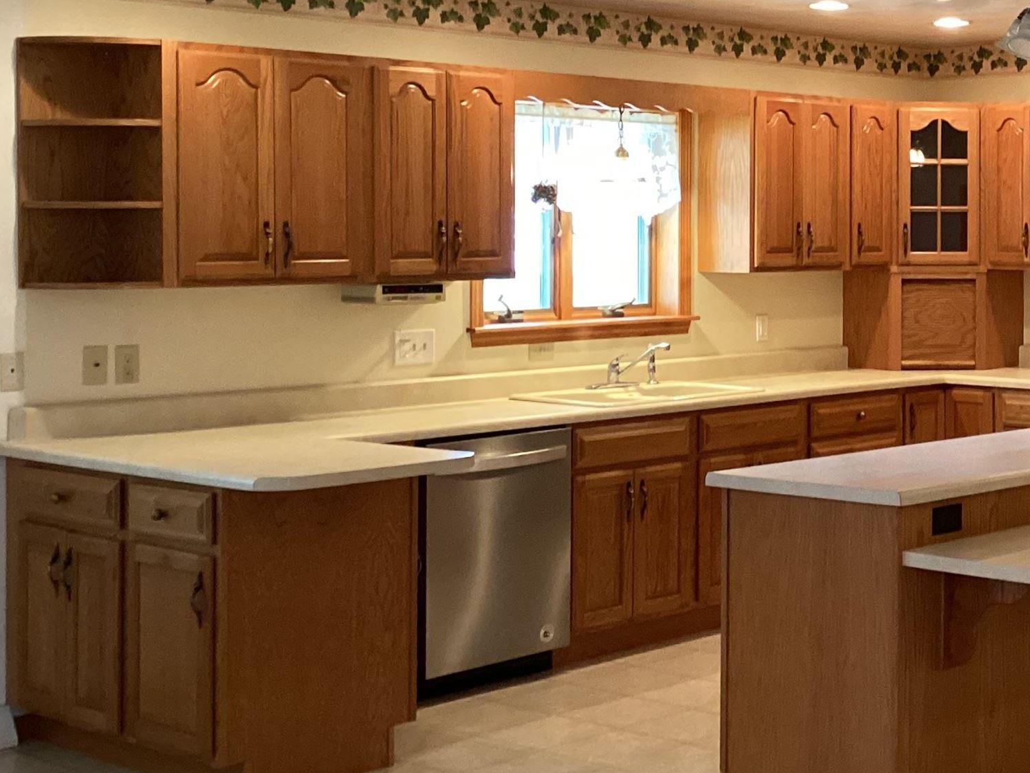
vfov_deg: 22.8
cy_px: 245
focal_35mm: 64
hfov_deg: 28.3
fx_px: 1904
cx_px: 1050
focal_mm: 3.3
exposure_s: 1/40
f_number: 2.4
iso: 320
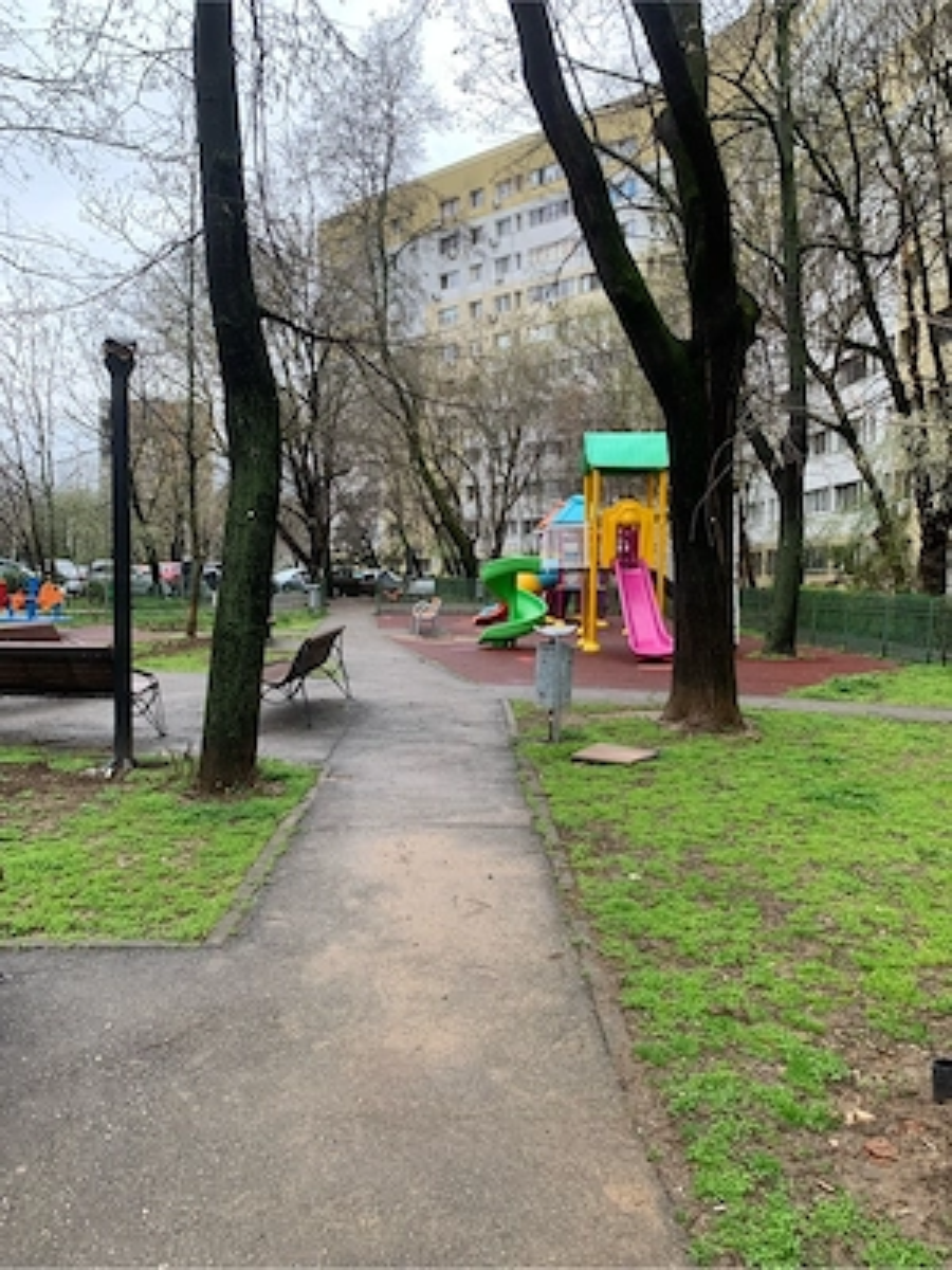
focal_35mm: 26
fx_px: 953
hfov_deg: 53.1
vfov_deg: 67.3
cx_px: 476
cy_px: 635
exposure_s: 1/122
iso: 25
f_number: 1.8
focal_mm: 4.25
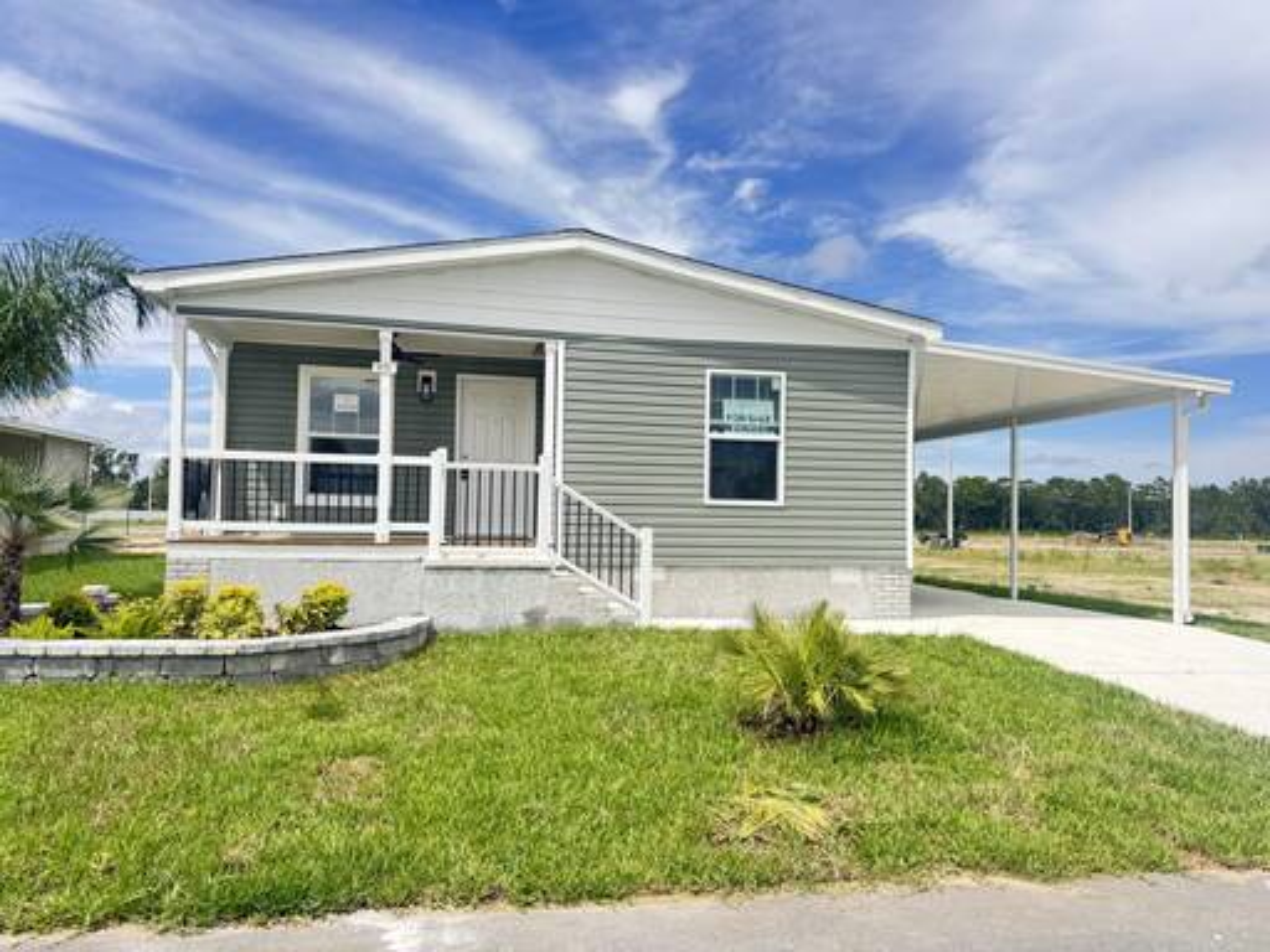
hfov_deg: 71.6
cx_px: 635
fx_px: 881
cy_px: 476
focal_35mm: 24
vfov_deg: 56.8
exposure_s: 1/2604
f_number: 1.78
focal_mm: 6.76
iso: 80
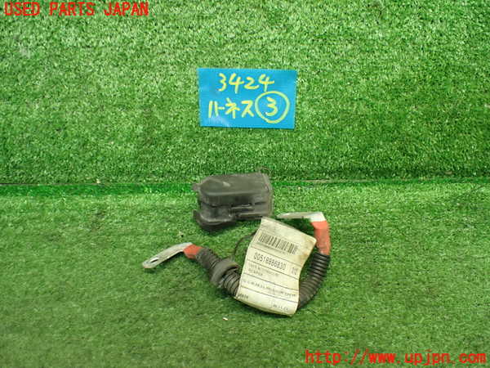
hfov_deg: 60.0
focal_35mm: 30
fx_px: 425
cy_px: 184
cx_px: 245
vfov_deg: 46.8
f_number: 2.3
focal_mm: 5.4
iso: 800
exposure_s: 1/125
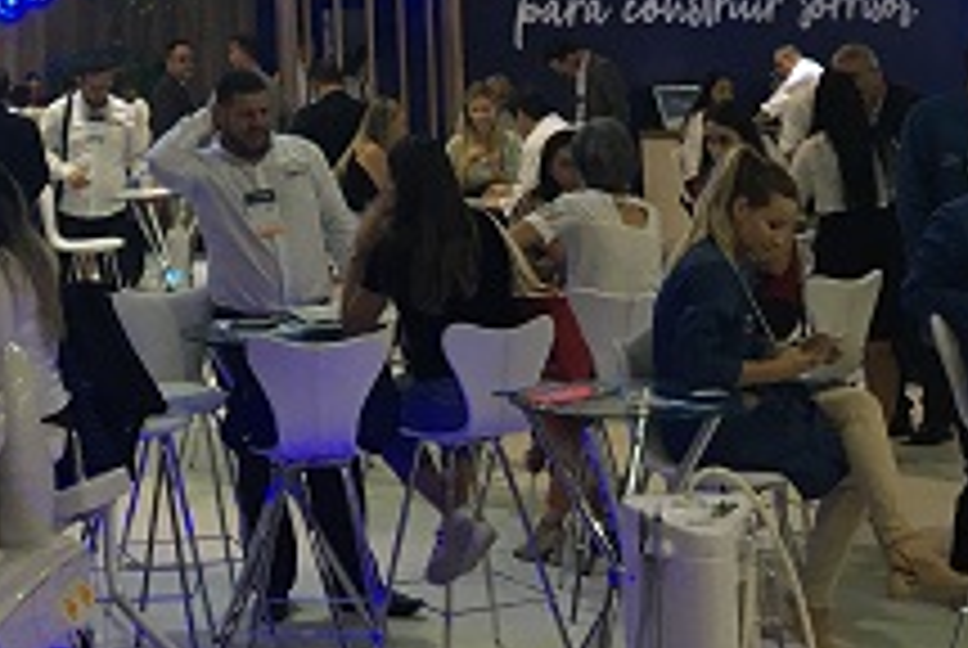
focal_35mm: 84
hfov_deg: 23.9
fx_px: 2262
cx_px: 221
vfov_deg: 15.5
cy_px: -202
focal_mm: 4.15
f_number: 2.2
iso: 80
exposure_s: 1/30
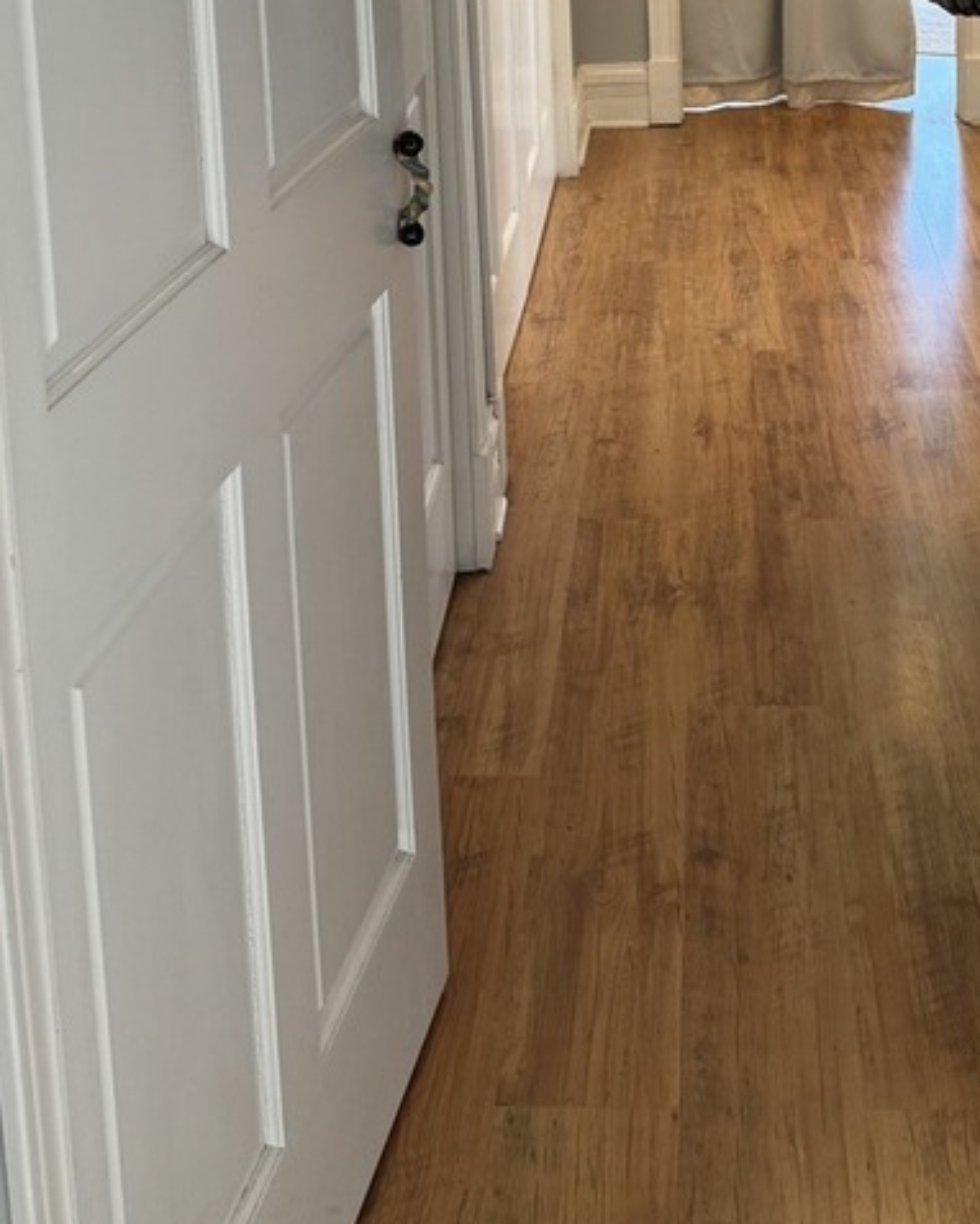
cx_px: 641
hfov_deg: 28.5
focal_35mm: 53
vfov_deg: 32.1
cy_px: -44
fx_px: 1920
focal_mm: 6.76
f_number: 1.78
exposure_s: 1/118
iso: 200
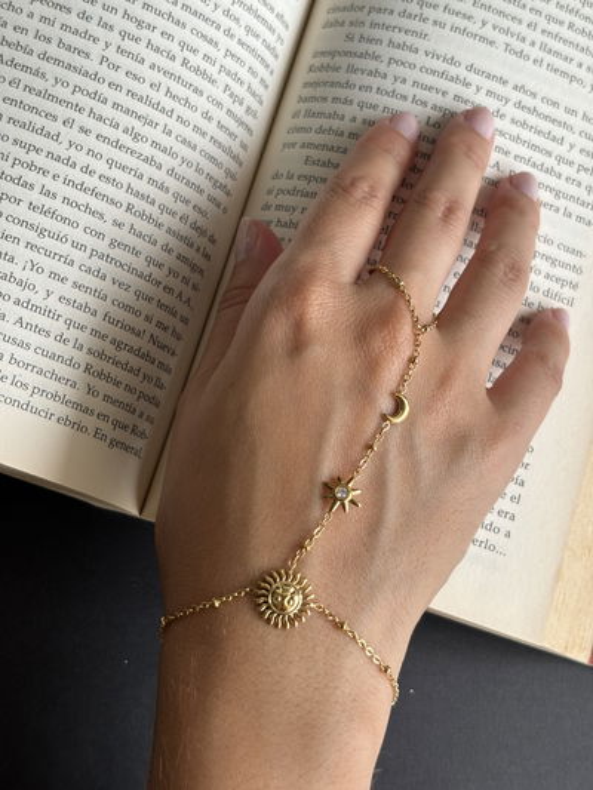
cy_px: 395
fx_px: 1187
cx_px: 296
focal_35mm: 52
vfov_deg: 36.8
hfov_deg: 28.0
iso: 50
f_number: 1.6
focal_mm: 5.96
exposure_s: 1/121
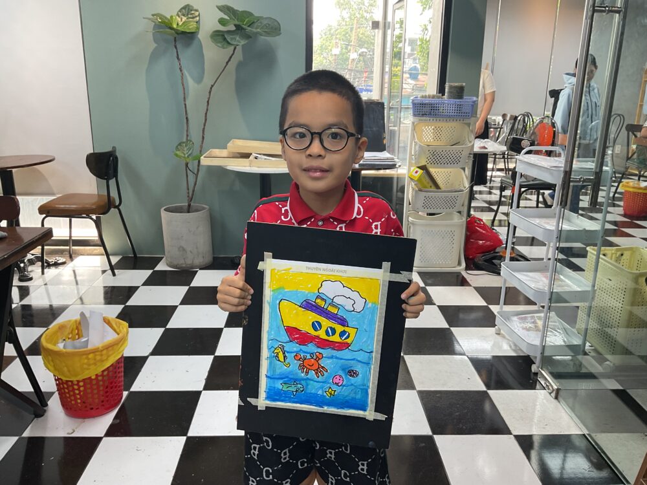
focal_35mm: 29
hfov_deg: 61.7
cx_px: 324
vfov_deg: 48.2
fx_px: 542
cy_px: 242
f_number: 1.8
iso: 50
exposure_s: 1/120
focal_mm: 3
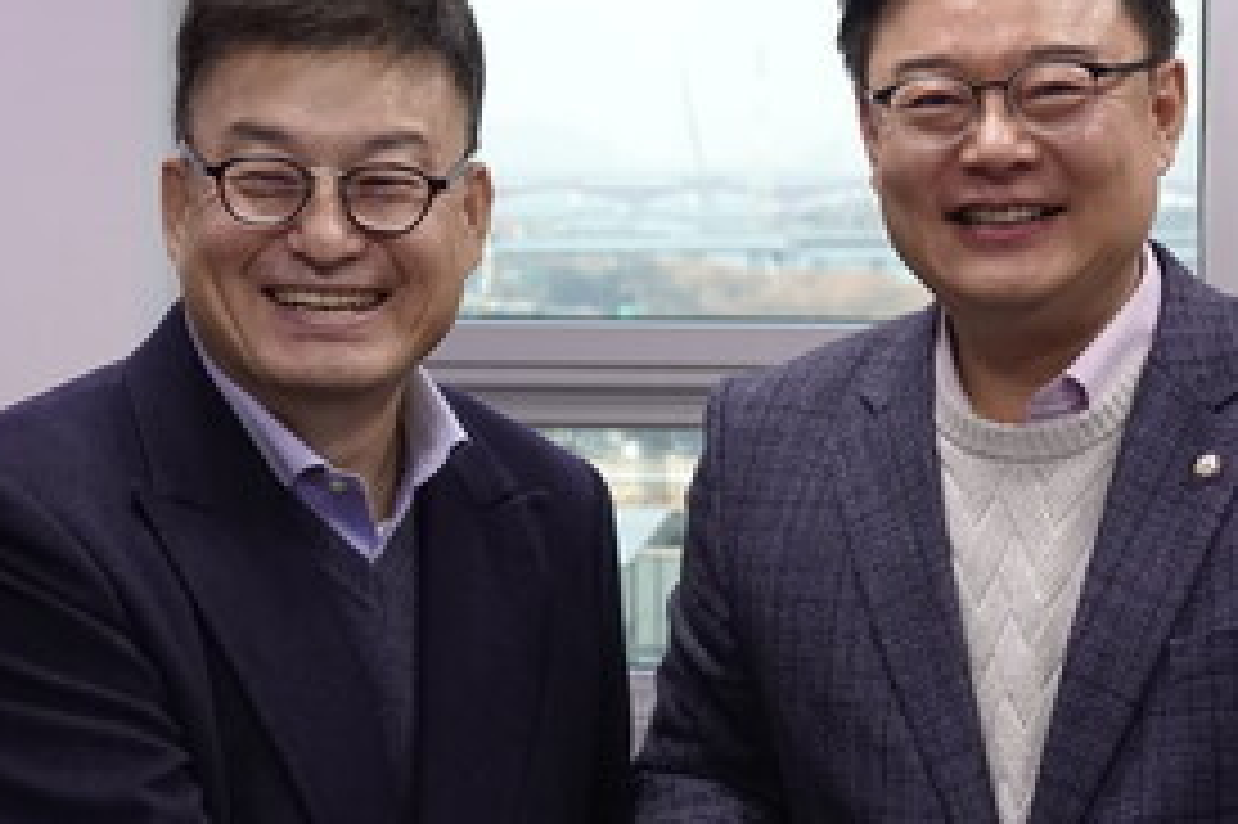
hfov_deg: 17.4
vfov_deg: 11.6
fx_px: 4055
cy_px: 428
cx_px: 653
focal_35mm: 118
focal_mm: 19.68
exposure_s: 1/60
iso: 320
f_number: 3.2
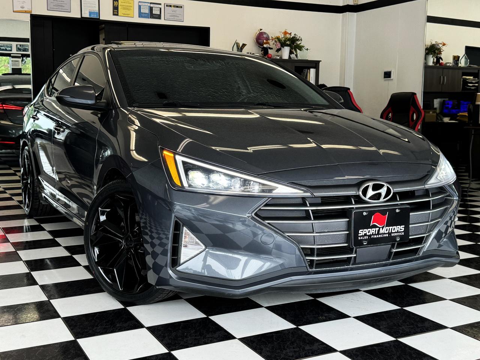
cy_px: 180
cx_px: 240
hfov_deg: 42.9
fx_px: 610
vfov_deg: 32.9
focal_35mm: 44
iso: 64
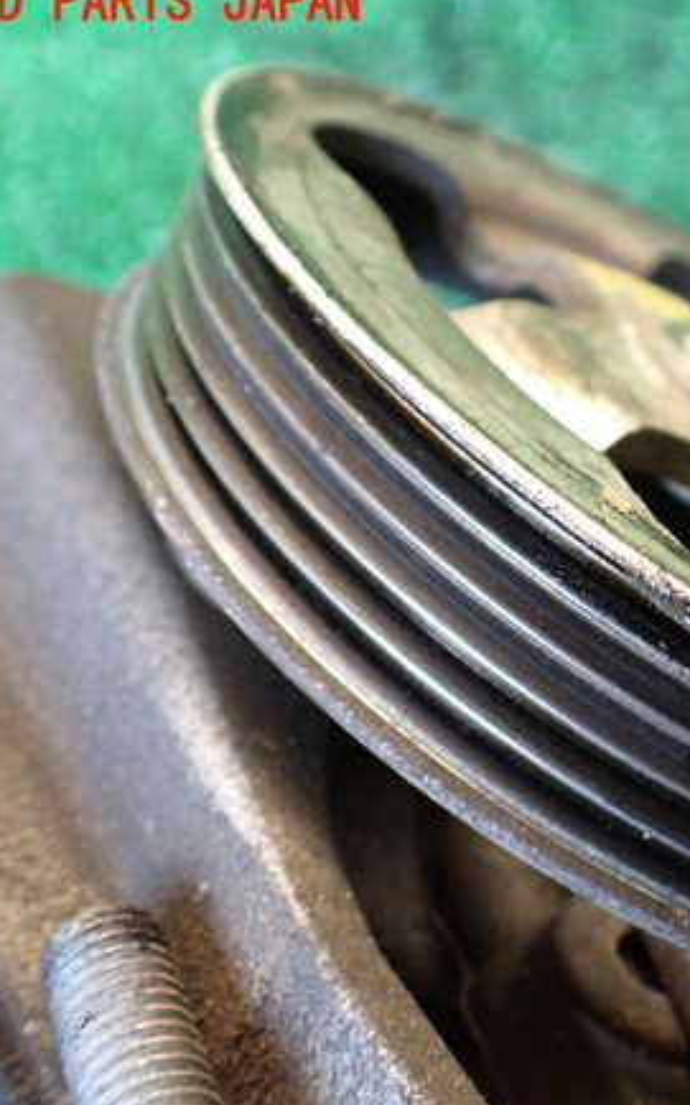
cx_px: 662
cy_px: 545
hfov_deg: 27.8
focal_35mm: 44
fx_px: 1325
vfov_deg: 45.3
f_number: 2.3
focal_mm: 5.4
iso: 800
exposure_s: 1/60
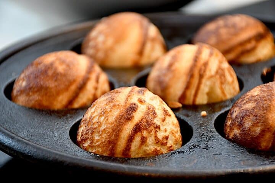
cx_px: 138
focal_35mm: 135
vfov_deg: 10.2
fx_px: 1031
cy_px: 92
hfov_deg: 15.2
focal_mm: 90
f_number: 5.3
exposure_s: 1/60
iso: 1000
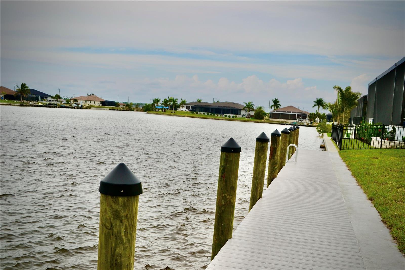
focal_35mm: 39
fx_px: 439
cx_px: 202
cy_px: 135
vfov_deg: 34.2
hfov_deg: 49.6
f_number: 8
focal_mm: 26
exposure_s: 1/250
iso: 100
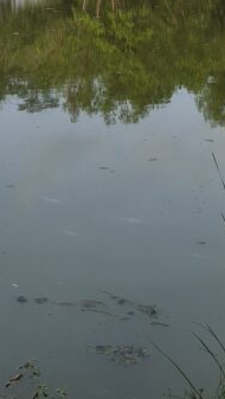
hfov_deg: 14.1
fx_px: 911
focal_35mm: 86
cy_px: -180
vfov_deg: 21.3
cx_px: 77
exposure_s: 1/2020
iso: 50
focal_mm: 5.4
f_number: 1.8
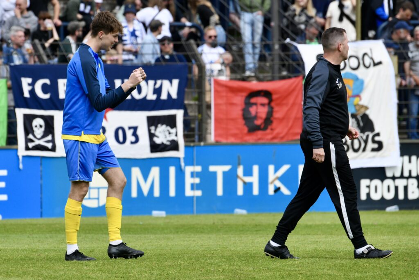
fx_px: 4656
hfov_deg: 5.2
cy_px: 140
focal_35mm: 400
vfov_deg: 3.4
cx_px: 210
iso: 1250
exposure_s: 1/2000
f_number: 9
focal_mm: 400
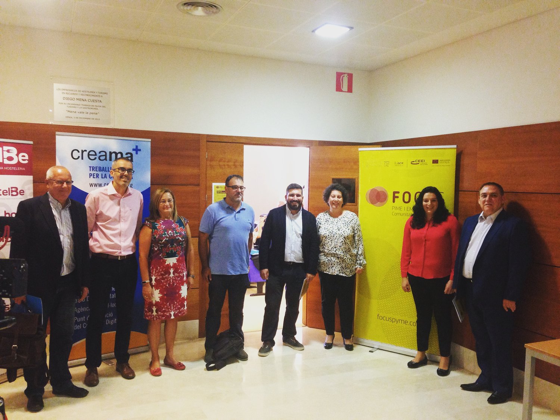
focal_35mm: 33
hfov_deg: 55.4
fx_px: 534
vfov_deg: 42.9
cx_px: 280
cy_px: 210
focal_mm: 4.12
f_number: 2.4
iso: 250
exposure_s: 1/20
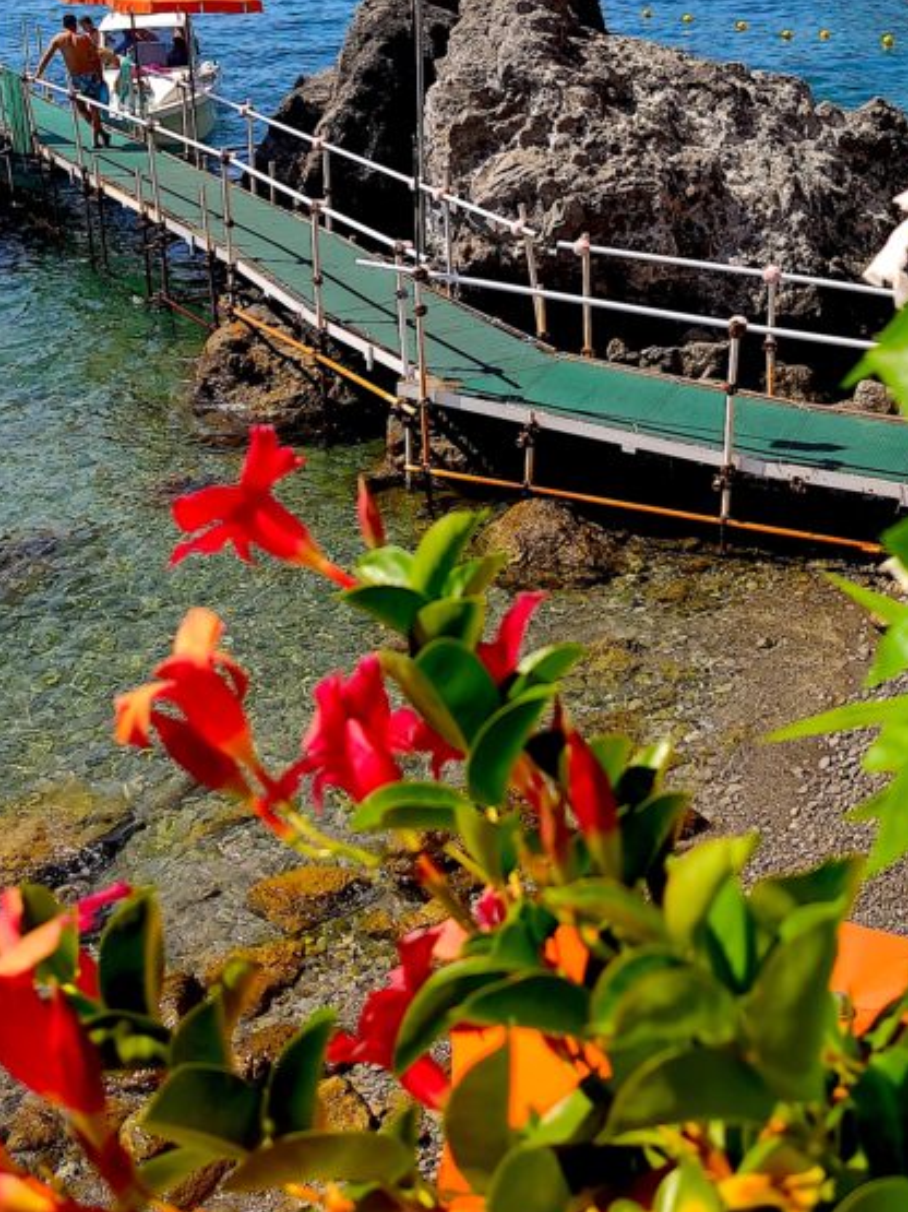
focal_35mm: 45
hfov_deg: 32.1
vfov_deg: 41.3
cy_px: 363
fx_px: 1574
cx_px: 537
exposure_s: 1/1766
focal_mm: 4.75
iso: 112
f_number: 1.75
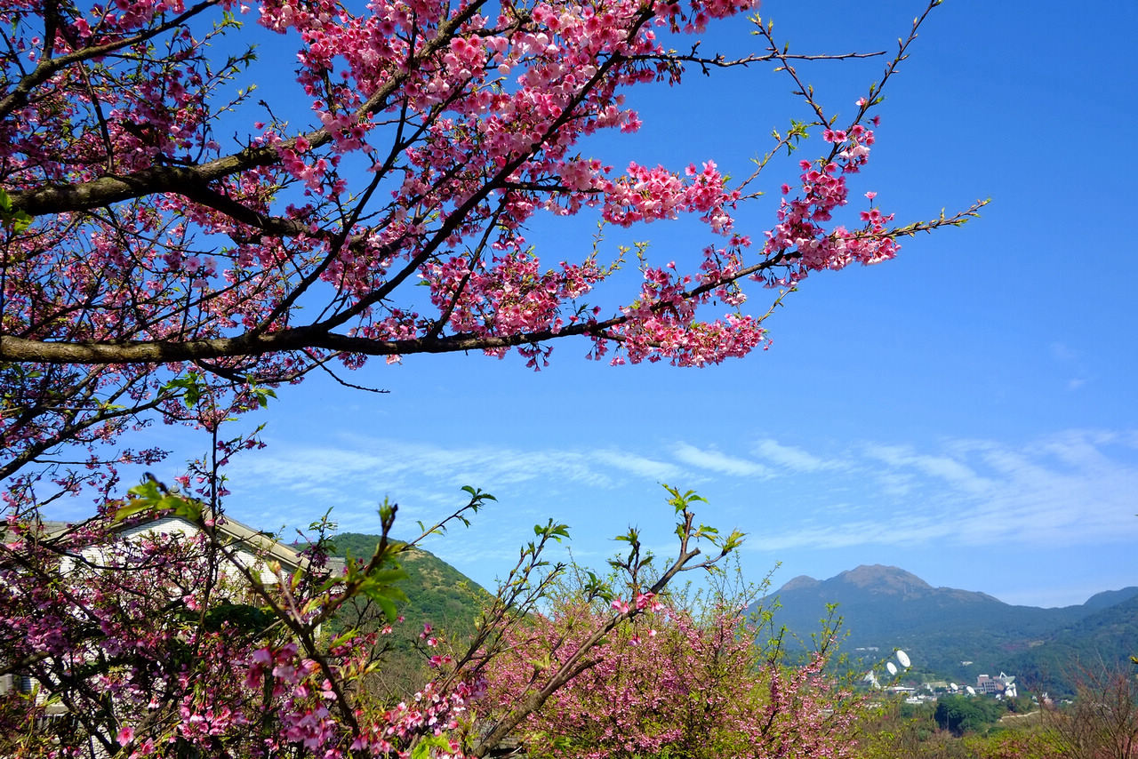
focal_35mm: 27
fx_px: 854
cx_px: 569
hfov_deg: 67.4
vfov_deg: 48.0
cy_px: 380
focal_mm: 18
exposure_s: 1/500
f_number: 6.4
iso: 200
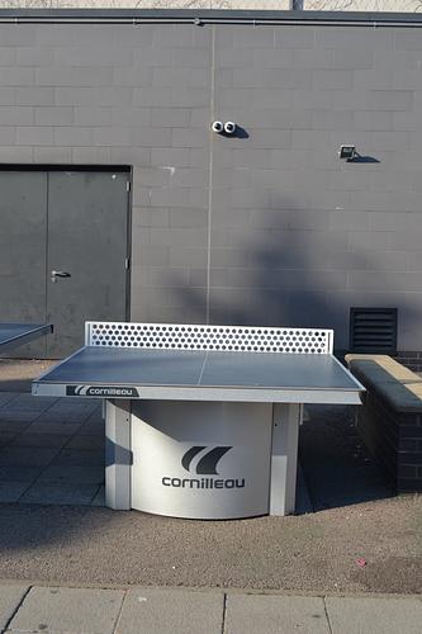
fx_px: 818
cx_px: 211
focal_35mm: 46
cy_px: 317
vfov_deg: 42.3
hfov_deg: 28.9
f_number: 7.1
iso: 100
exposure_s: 1/200
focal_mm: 31
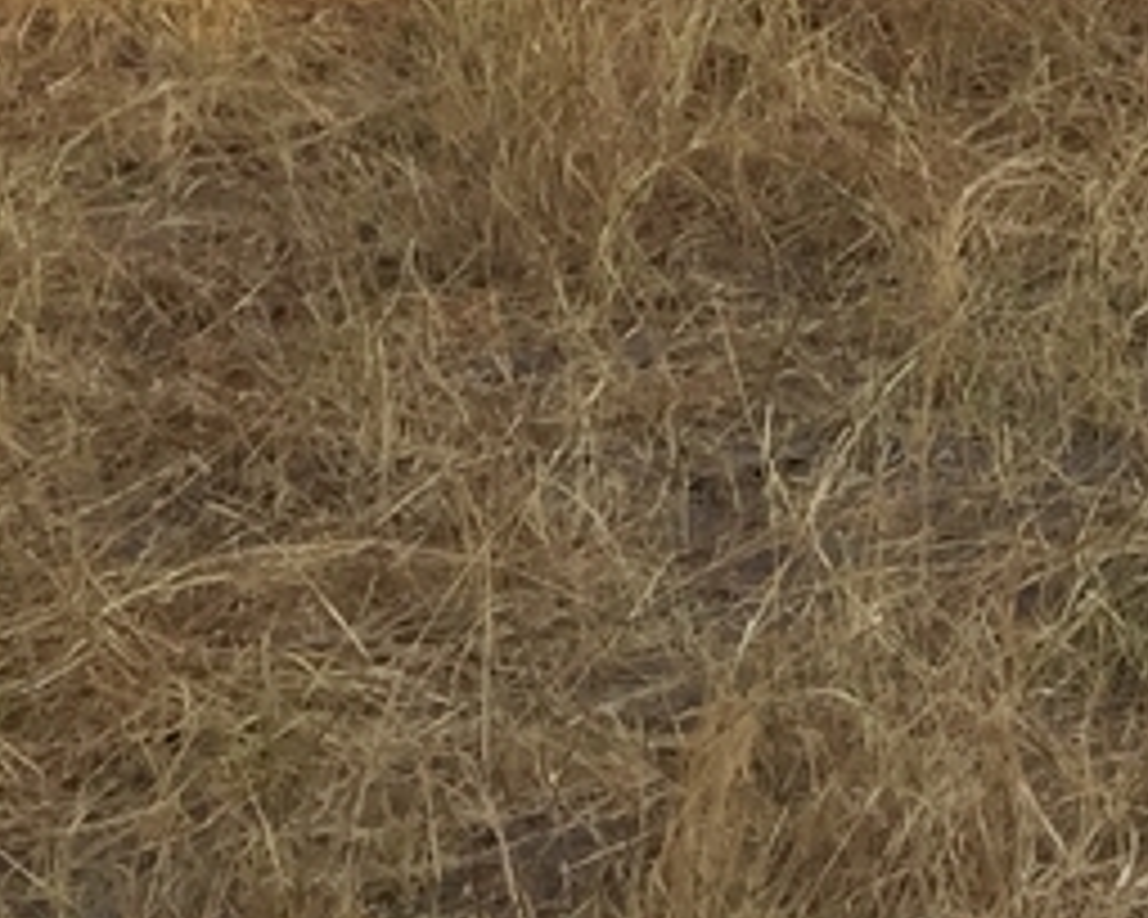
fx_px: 4825
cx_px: 2427
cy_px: -1030
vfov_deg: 9.9
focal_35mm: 142
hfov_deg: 11.9
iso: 32
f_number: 2.2
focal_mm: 4.15
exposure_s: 1/501
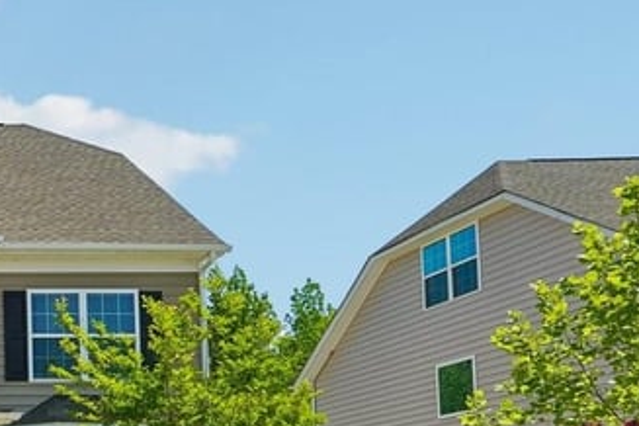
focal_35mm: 55
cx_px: -307
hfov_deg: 26.6
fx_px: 976
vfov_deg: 22.8
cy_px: 495
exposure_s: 1/90
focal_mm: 10
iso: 100
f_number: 8
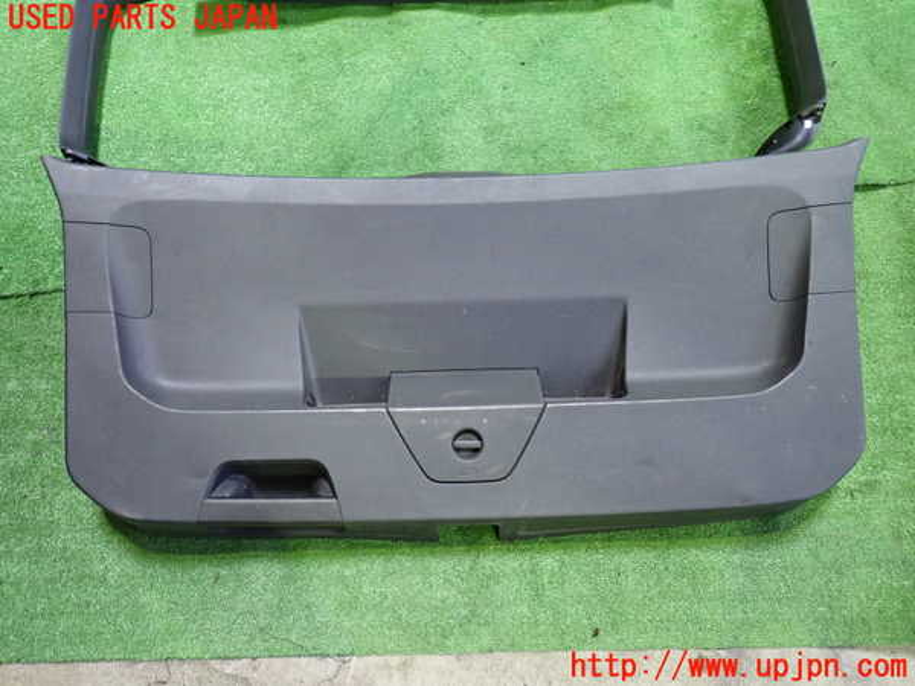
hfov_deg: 69.4
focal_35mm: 25
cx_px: 458
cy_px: 343
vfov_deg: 54.9
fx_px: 661
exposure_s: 1/30
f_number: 2
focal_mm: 4.5
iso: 400
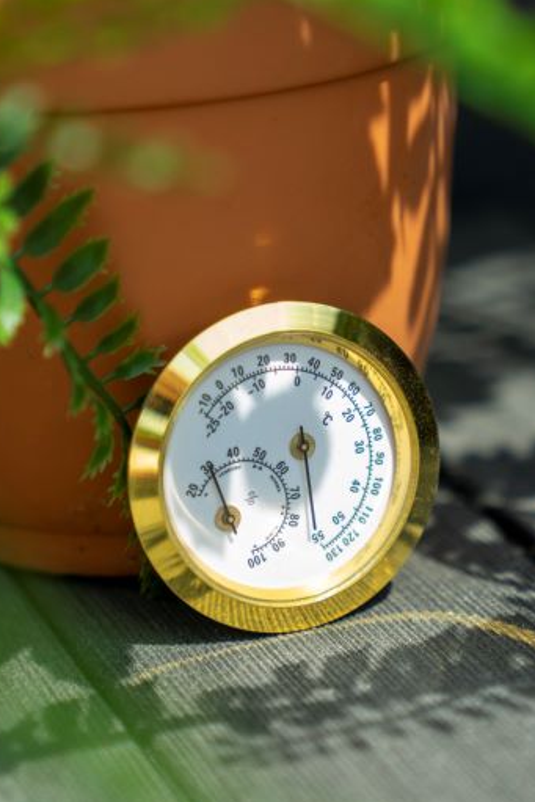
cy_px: 504
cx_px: 299
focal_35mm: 137
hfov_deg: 10.0
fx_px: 3052
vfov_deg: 15.0
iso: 50
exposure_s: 1/200
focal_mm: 70
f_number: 2.8
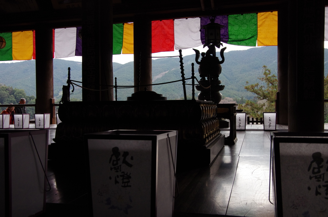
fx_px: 327
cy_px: 108
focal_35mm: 36
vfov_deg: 36.7
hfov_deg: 53.2
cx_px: 164
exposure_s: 1/320
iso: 1600
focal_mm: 24
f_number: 8
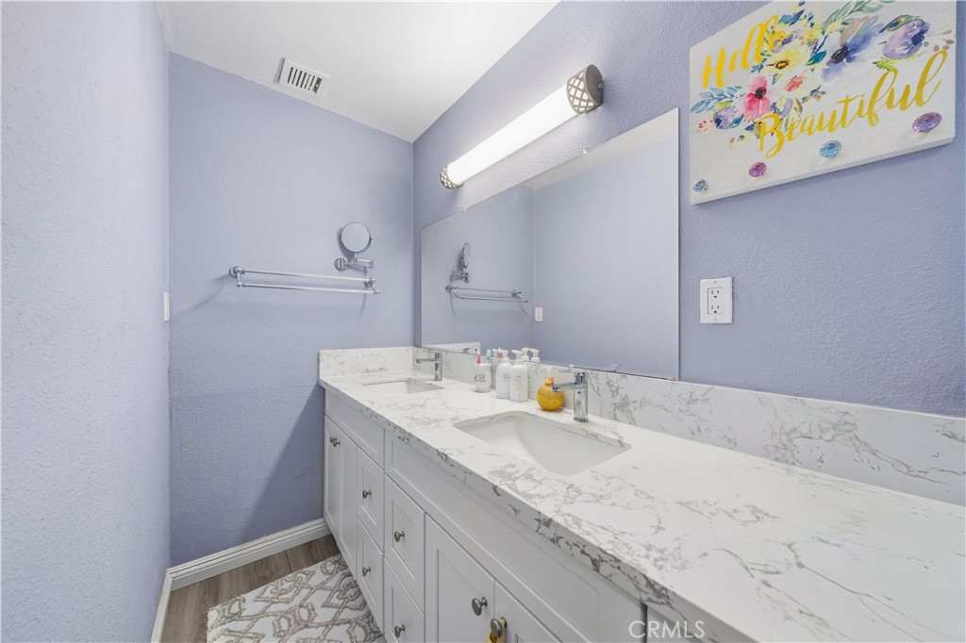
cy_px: 322
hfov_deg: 112.6
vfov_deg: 90.0
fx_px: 322
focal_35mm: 12
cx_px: 483
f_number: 8
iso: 800
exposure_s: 1/90
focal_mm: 12
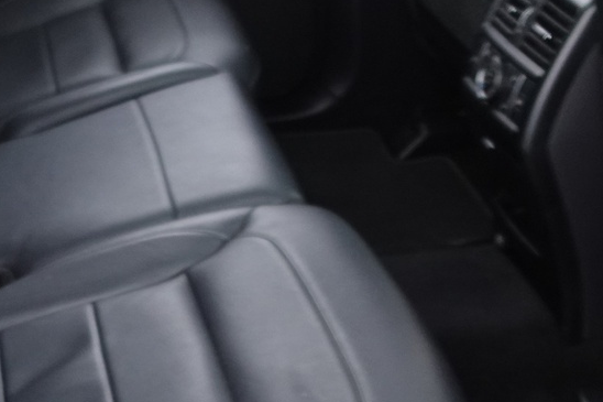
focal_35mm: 71
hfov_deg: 27.6
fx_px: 1189
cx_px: 76
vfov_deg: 19.2
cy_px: 228
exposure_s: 1/10
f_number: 1.8
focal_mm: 9.4
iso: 800
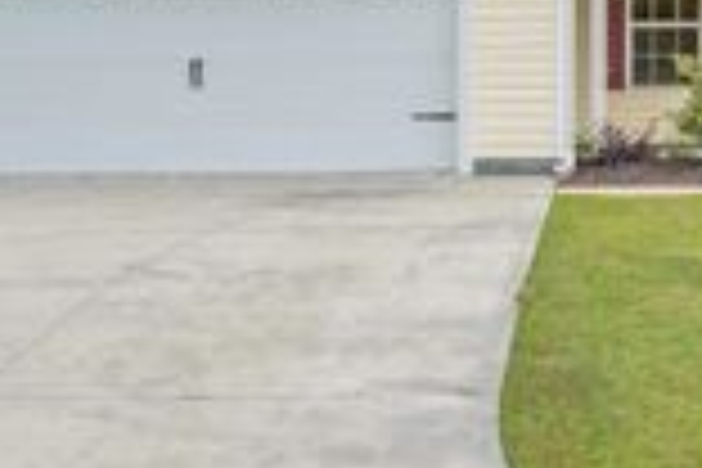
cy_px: -65
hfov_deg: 20.9
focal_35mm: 96
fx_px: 1872
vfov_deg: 13.9
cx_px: 580
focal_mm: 30
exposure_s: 1/60
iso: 500
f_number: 8
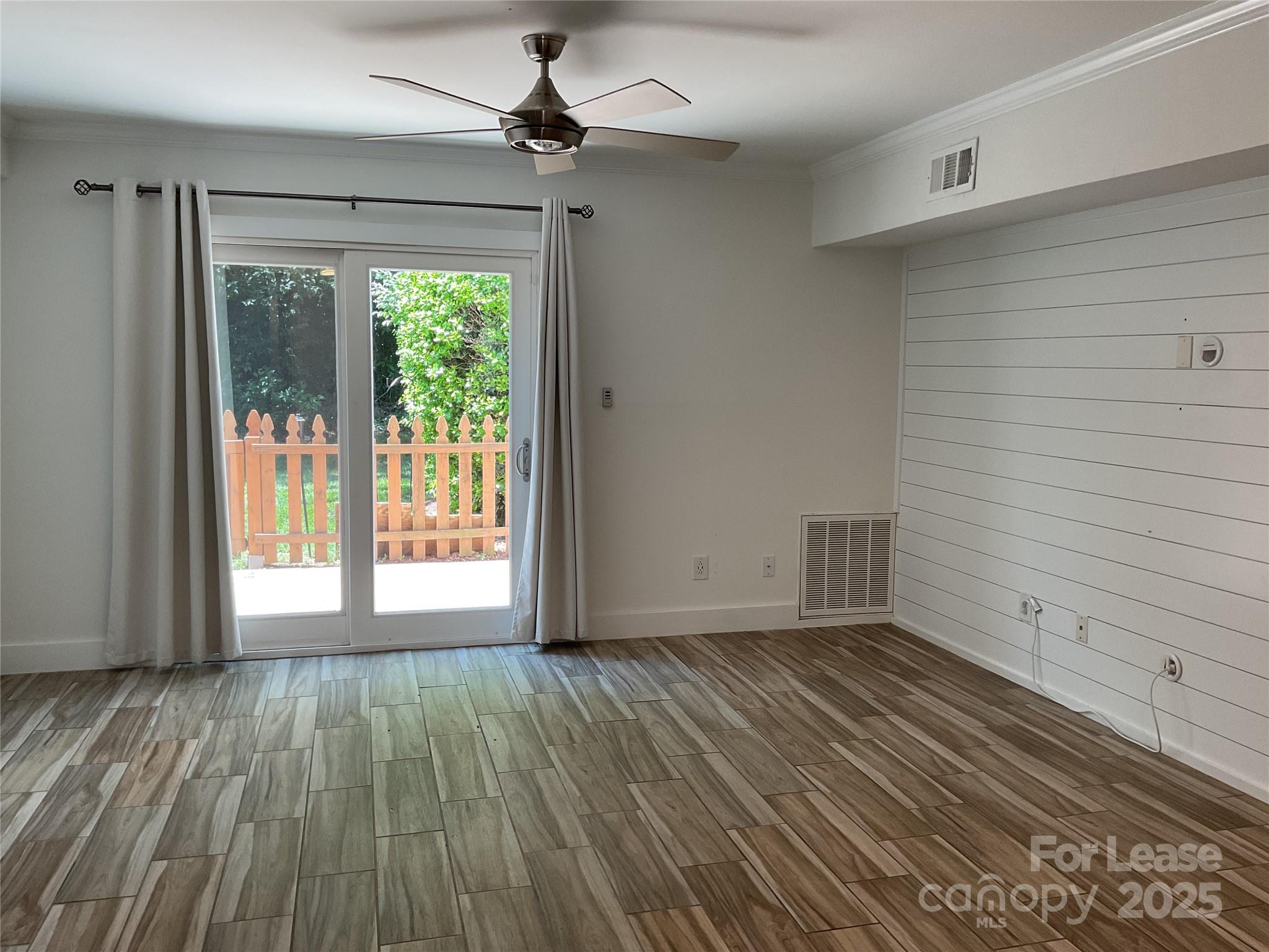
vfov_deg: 48.2
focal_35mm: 29
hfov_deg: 61.7
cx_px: 634
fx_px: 1063
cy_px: 476
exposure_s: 1/120
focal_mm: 3
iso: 64
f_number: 1.8
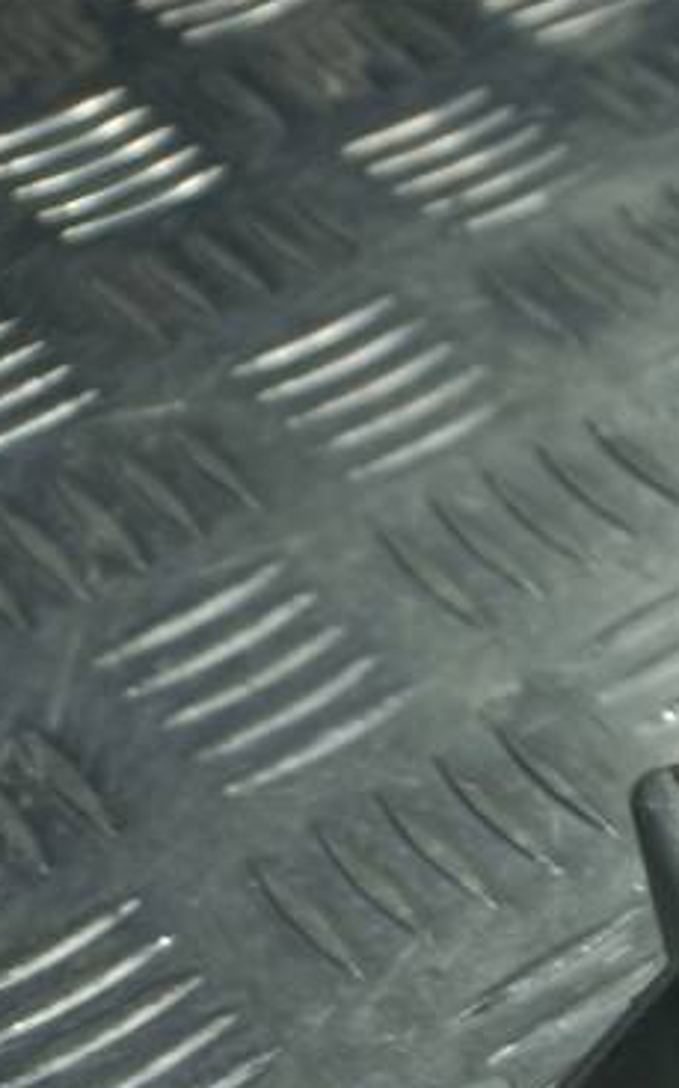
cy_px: 1124
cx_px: 1361
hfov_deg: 14.5
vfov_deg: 26.2
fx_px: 2194
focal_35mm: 74
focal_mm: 4.6
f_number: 1.8
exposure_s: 1/100
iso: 32
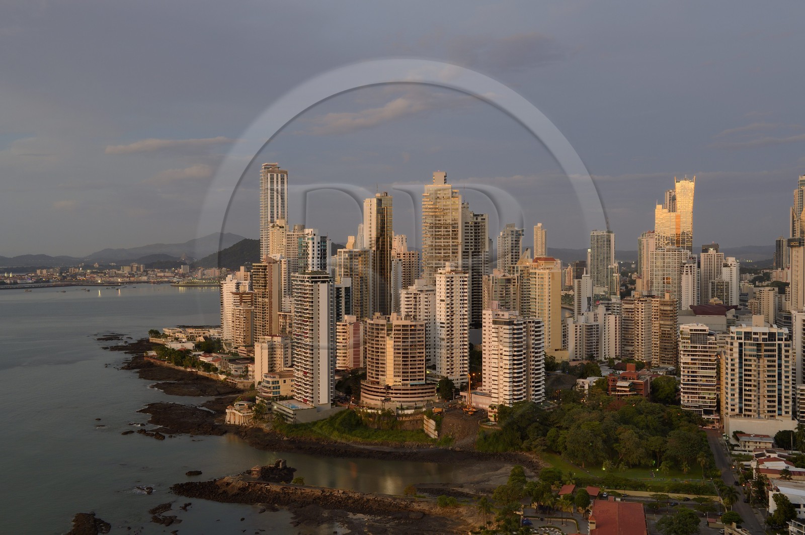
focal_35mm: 38
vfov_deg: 35.0
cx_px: 402
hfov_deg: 50.7
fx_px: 849
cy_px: 268
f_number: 8
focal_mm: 38
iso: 200
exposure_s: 1/2.5
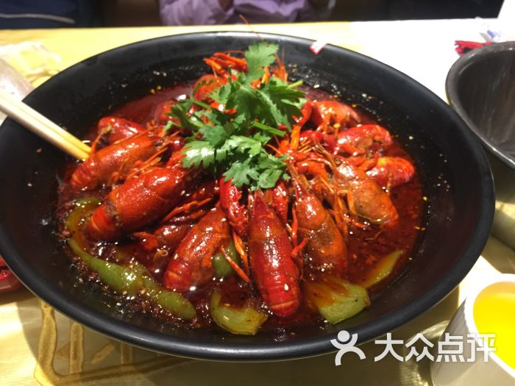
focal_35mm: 29
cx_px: 258
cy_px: 193
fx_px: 431
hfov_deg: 61.7
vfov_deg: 48.2
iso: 100
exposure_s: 1/17
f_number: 2.2
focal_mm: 4.15
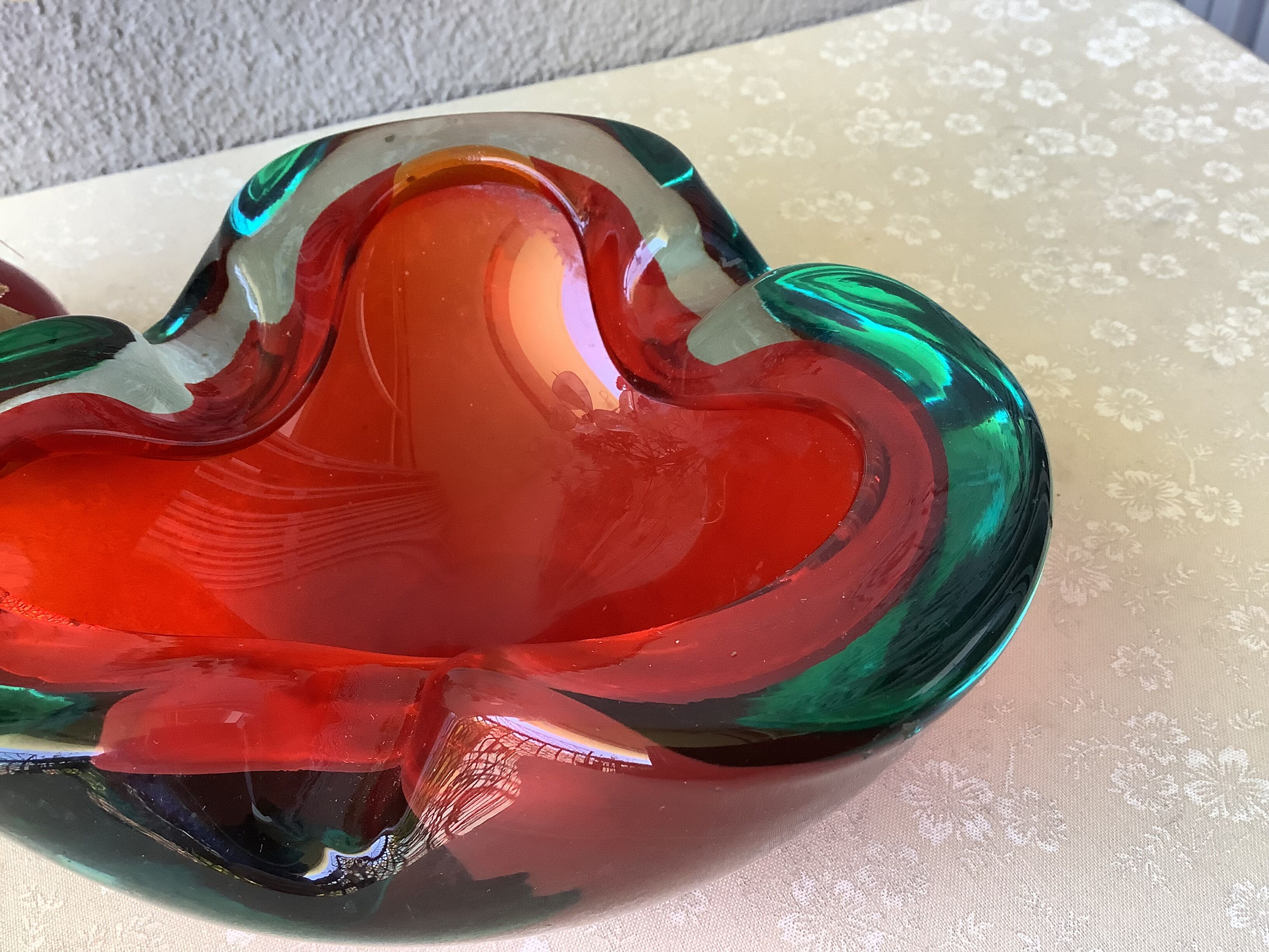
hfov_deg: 58.4
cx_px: 634
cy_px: 476
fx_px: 1136
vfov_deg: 45.4
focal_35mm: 31
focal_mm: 3.3
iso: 125
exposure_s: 1/60
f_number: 2.4
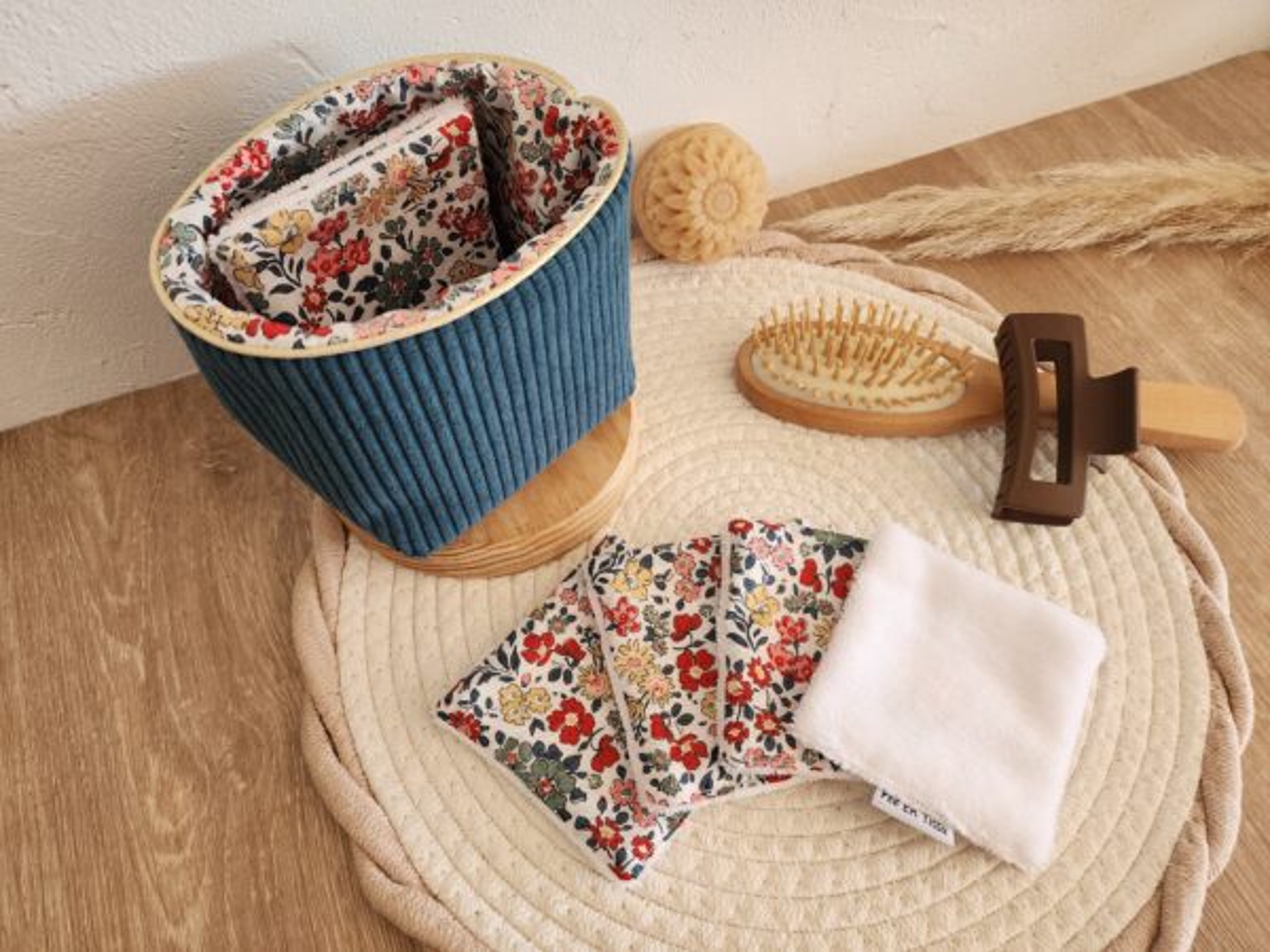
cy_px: 476
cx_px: 635
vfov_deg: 58.9
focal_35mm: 23
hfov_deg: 73.9
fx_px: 844
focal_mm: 6.4
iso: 160
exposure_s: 1/180
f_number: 1.8
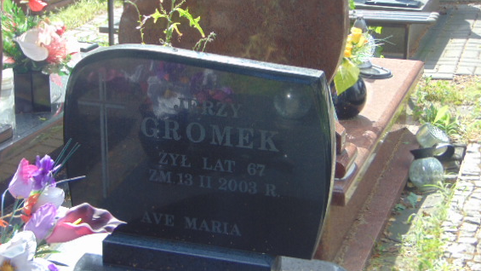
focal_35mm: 74
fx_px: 944
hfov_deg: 28.6
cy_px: 129
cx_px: 221
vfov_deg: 16.3
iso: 80
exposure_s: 1/200
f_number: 3.6
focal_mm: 10.8
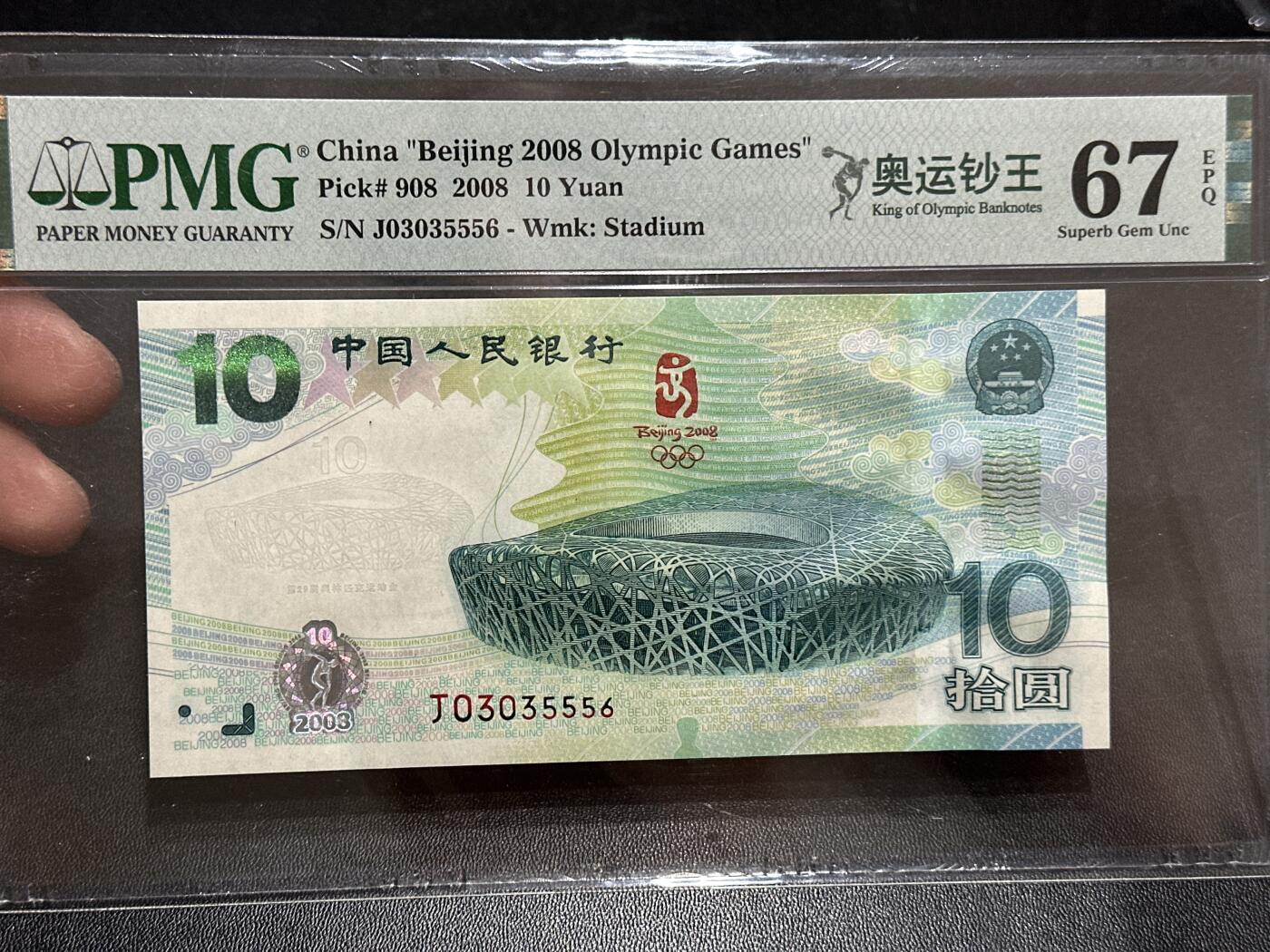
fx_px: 1761
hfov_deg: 39.7
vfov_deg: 30.3
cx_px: 635
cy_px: 476
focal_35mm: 48
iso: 125
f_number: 1.78
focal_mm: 6.86
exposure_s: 1/50
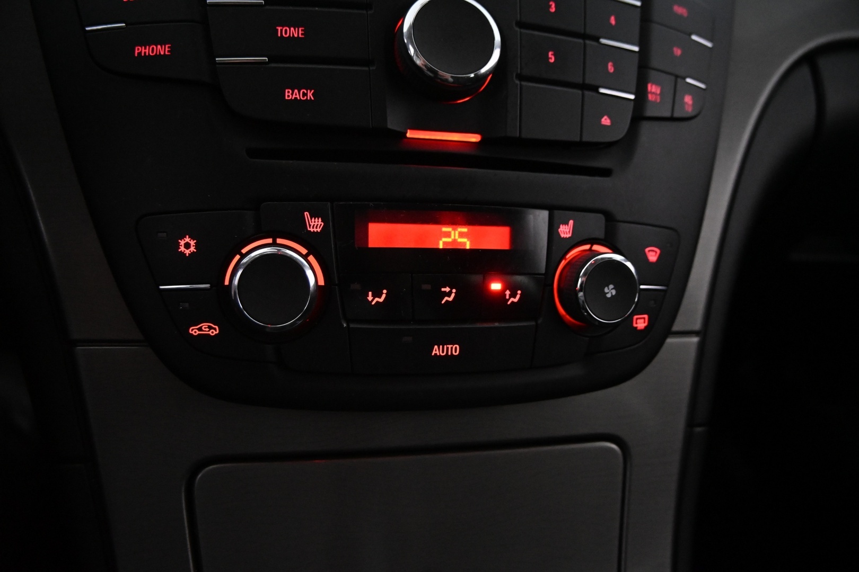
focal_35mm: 75
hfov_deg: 27.0
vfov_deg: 18.2
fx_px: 1789
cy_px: 286
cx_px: 430
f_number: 6.3
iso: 5000
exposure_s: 1/100
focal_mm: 50
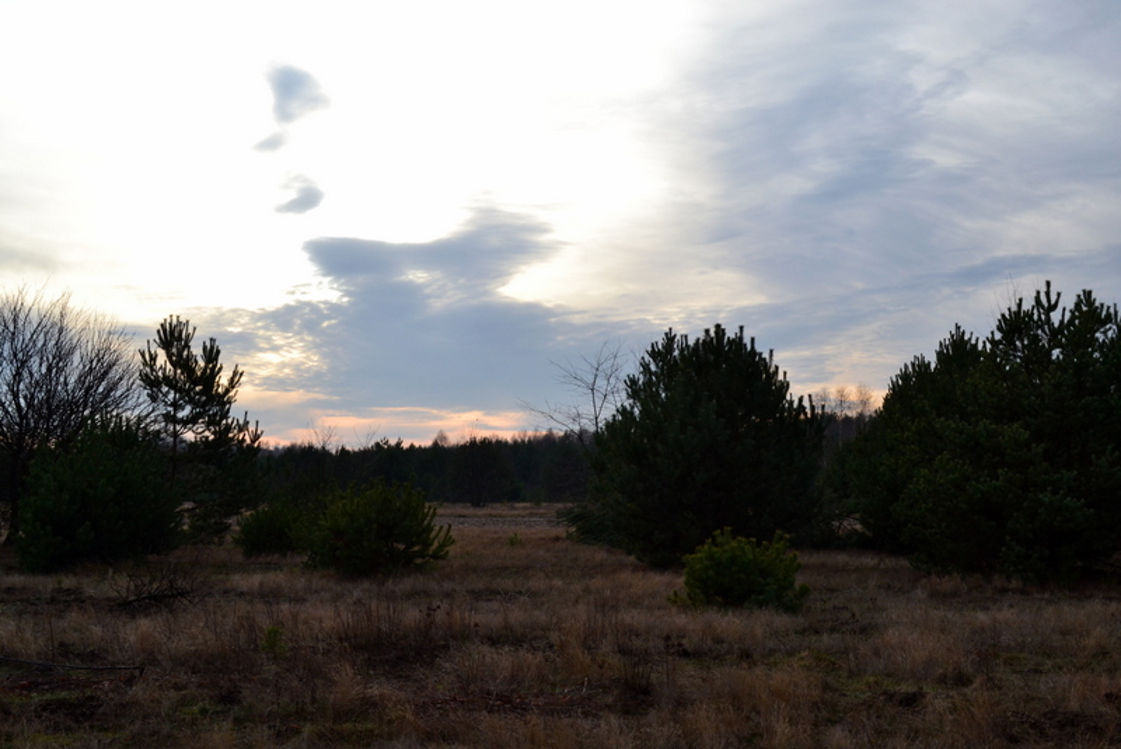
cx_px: 560
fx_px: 1308
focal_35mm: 42
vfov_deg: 31.9
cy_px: 374
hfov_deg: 46.4
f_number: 10
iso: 400
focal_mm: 28
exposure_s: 1/320
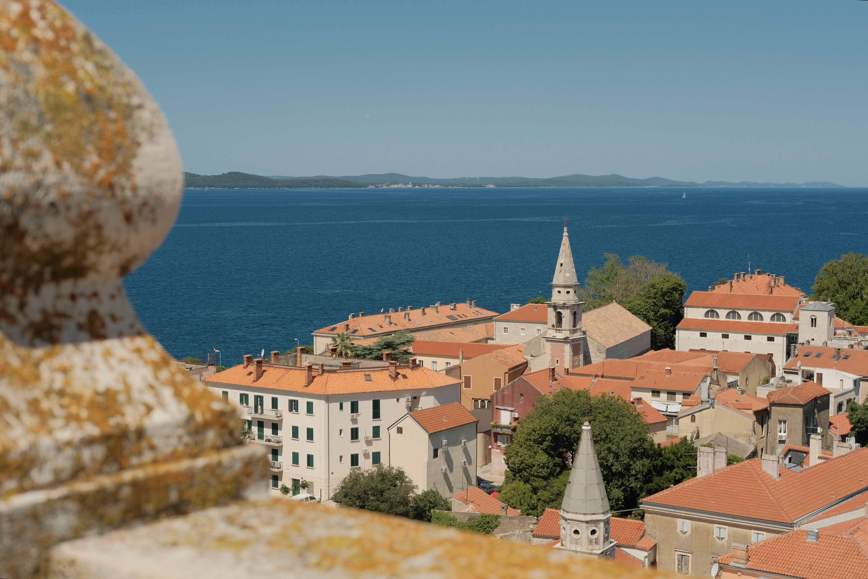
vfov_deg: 25.5
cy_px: 290
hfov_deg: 37.5
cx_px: 434
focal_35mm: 53
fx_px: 1278
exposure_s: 1/2900
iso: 320
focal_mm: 35
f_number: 5
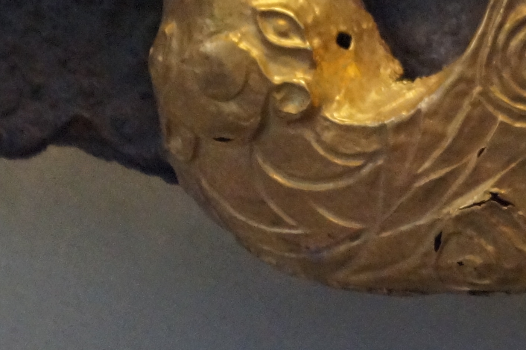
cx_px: 837
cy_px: -67
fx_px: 4702
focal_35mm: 322
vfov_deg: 4.3
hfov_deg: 6.3
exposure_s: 1/80
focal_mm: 55
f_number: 5.6
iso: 3200
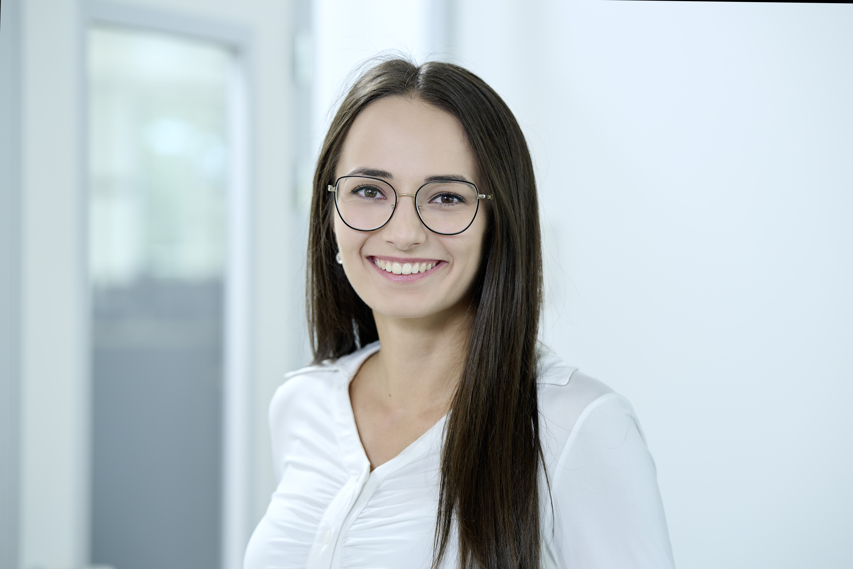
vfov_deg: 13.0
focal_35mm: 105
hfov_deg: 19.5
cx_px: 426
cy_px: 284
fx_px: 2488
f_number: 3.2
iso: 160
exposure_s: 1/100
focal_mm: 105
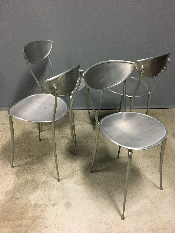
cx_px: 88
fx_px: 195
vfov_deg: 61.7
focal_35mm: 29
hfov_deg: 48.2
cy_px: 116
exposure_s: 1/20
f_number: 2.2
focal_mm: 4.15
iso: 200
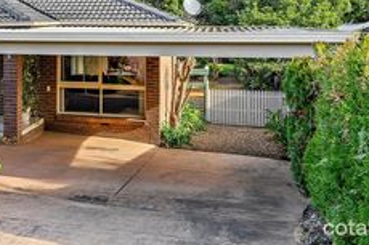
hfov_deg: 41.5
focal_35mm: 44
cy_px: 10
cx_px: 47
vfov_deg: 28.9
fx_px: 451
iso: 125
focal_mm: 21.5
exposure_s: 1/10
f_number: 11
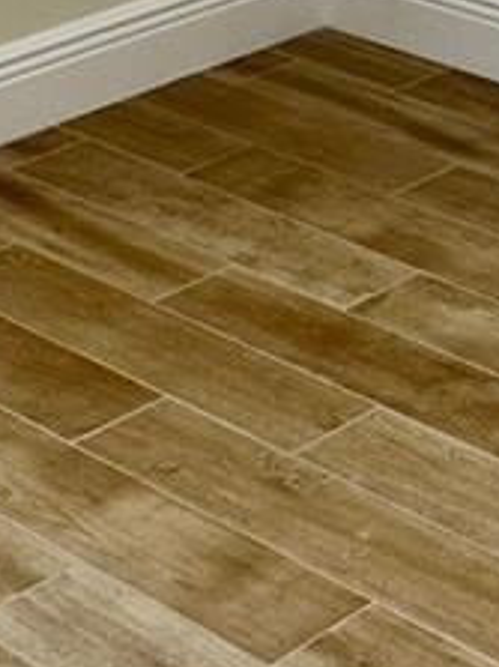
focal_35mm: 129
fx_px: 2482
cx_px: 161
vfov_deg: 13.2
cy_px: -664
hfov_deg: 11.5
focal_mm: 6.86
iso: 80
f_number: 1.78
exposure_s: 1/161
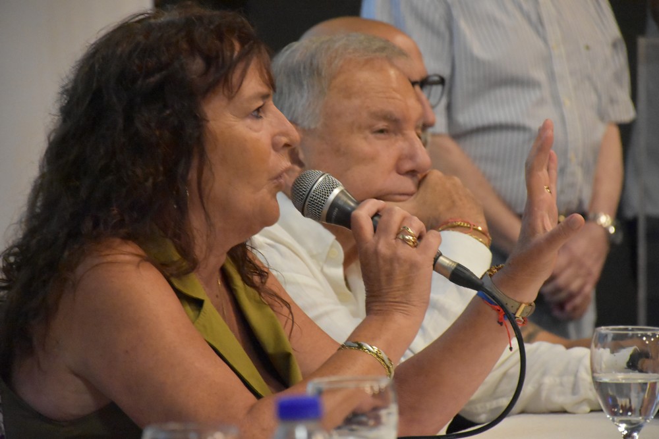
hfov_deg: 9.8
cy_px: 220
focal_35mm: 210
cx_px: 330
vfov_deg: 6.5
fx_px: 3844
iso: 11400
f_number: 5.6
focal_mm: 140
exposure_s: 1/250
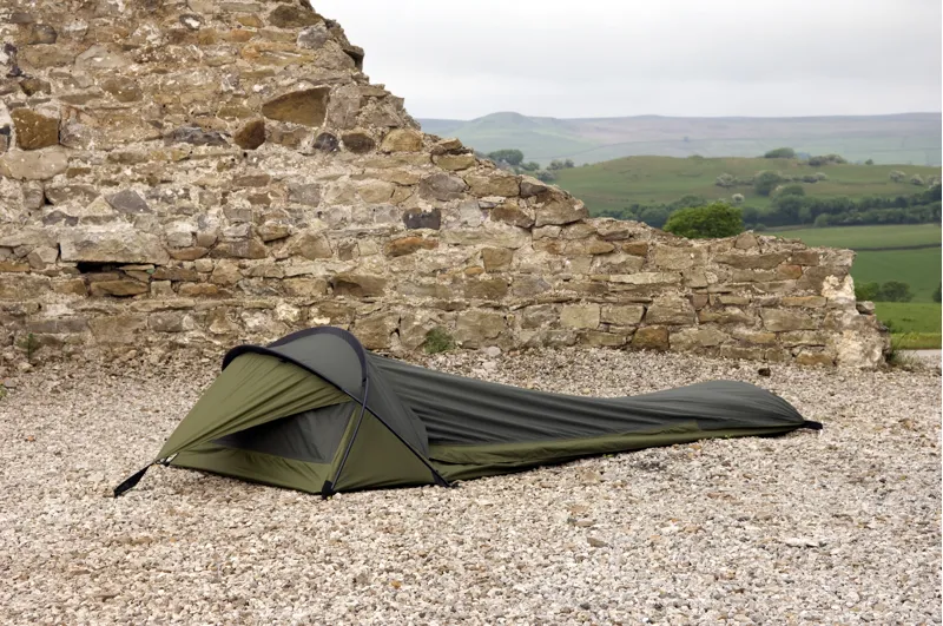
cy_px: 313
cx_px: 472
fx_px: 1726
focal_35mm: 66
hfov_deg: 30.6
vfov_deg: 20.6
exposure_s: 1/125
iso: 100
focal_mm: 44
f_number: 8
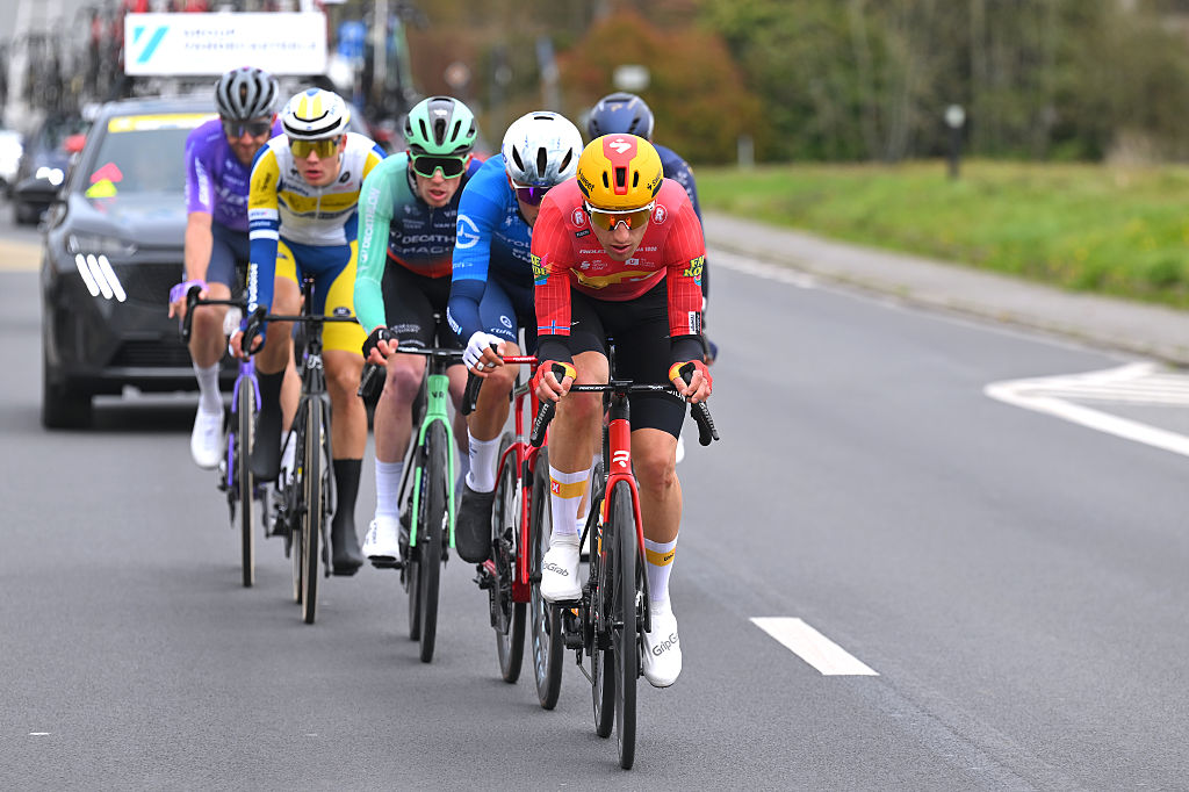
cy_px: 396
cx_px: 594
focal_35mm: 247
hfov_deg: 8.3
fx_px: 8155
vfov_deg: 5.6
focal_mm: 165
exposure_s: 1/1250
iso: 250
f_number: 3.5
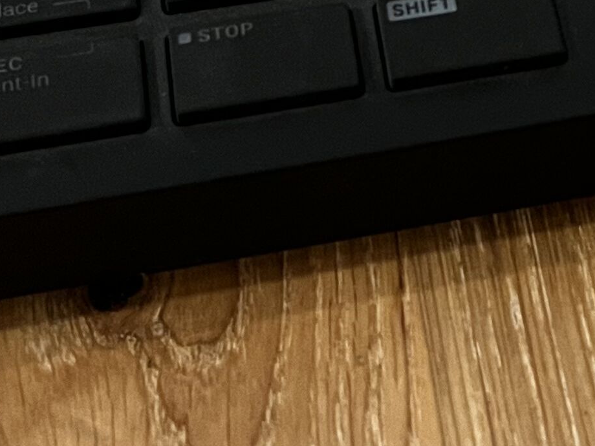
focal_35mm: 114
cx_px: 695
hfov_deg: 16.6
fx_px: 1959
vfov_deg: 12.3
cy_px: -246
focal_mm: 5.1
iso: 500
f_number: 1.6
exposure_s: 1/33
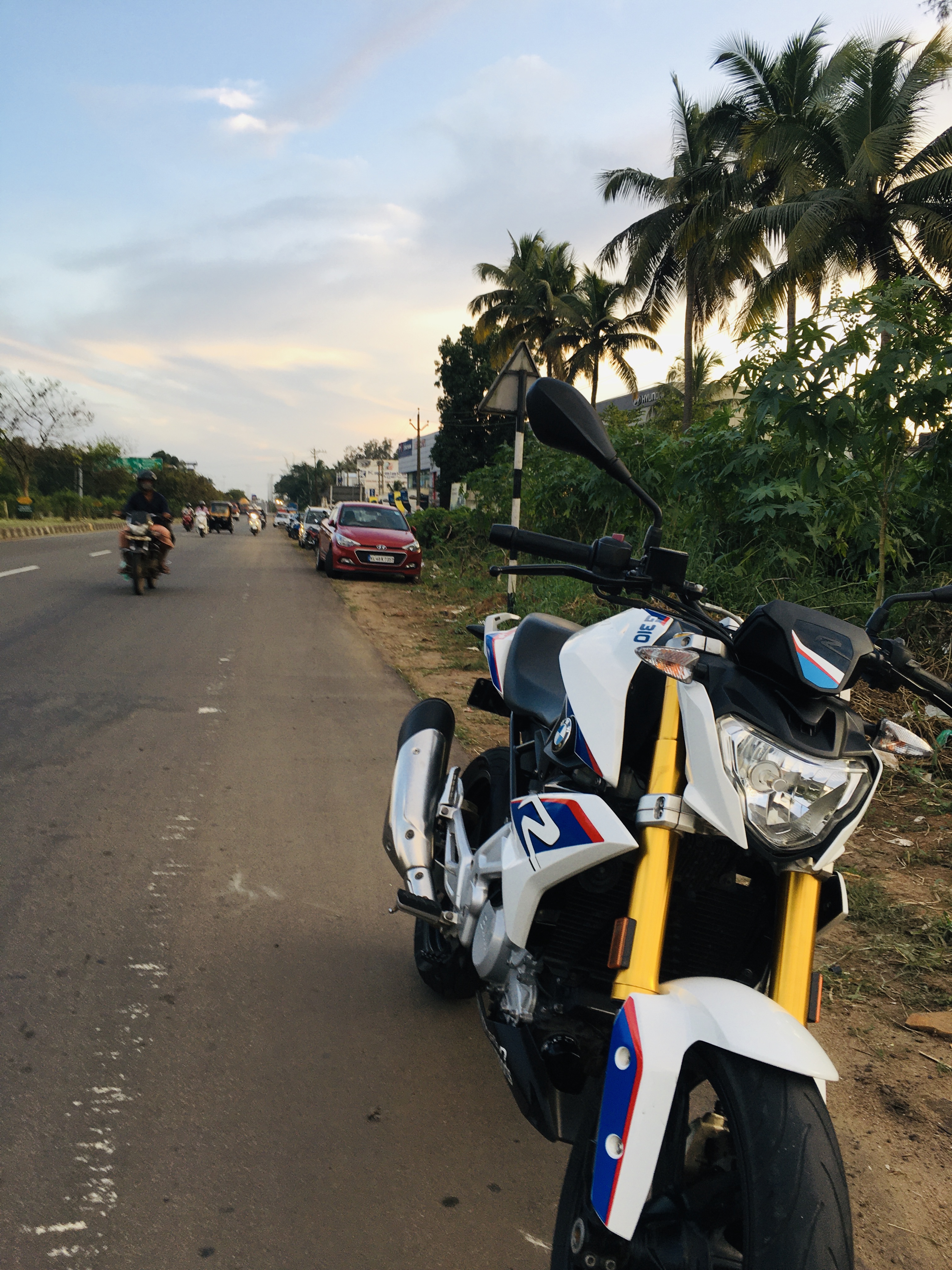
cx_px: 476
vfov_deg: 61.7
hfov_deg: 48.2
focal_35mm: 29
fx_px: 1063
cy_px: 635
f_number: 2.2
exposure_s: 1/50
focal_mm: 4.15
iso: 25
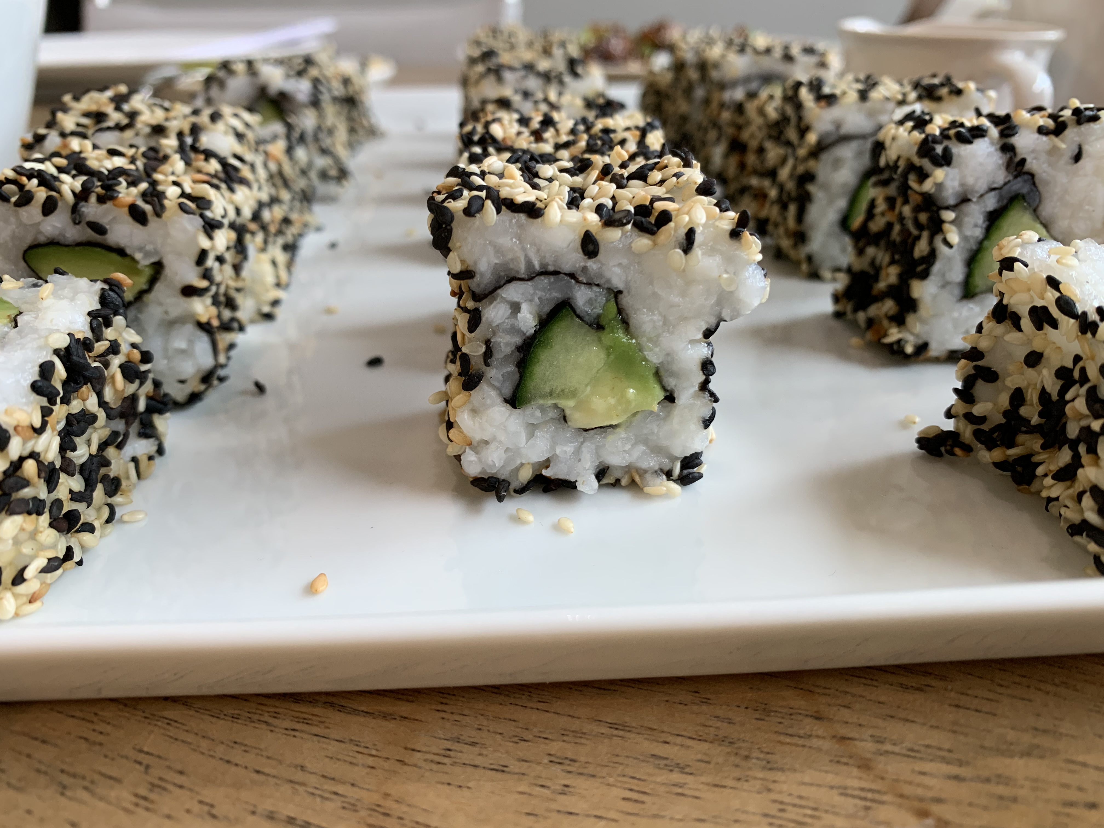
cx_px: 552
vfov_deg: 53.1
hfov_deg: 67.3
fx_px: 829
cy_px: 414
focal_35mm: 26
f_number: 1.8
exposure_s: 1/100
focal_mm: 4.25
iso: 80
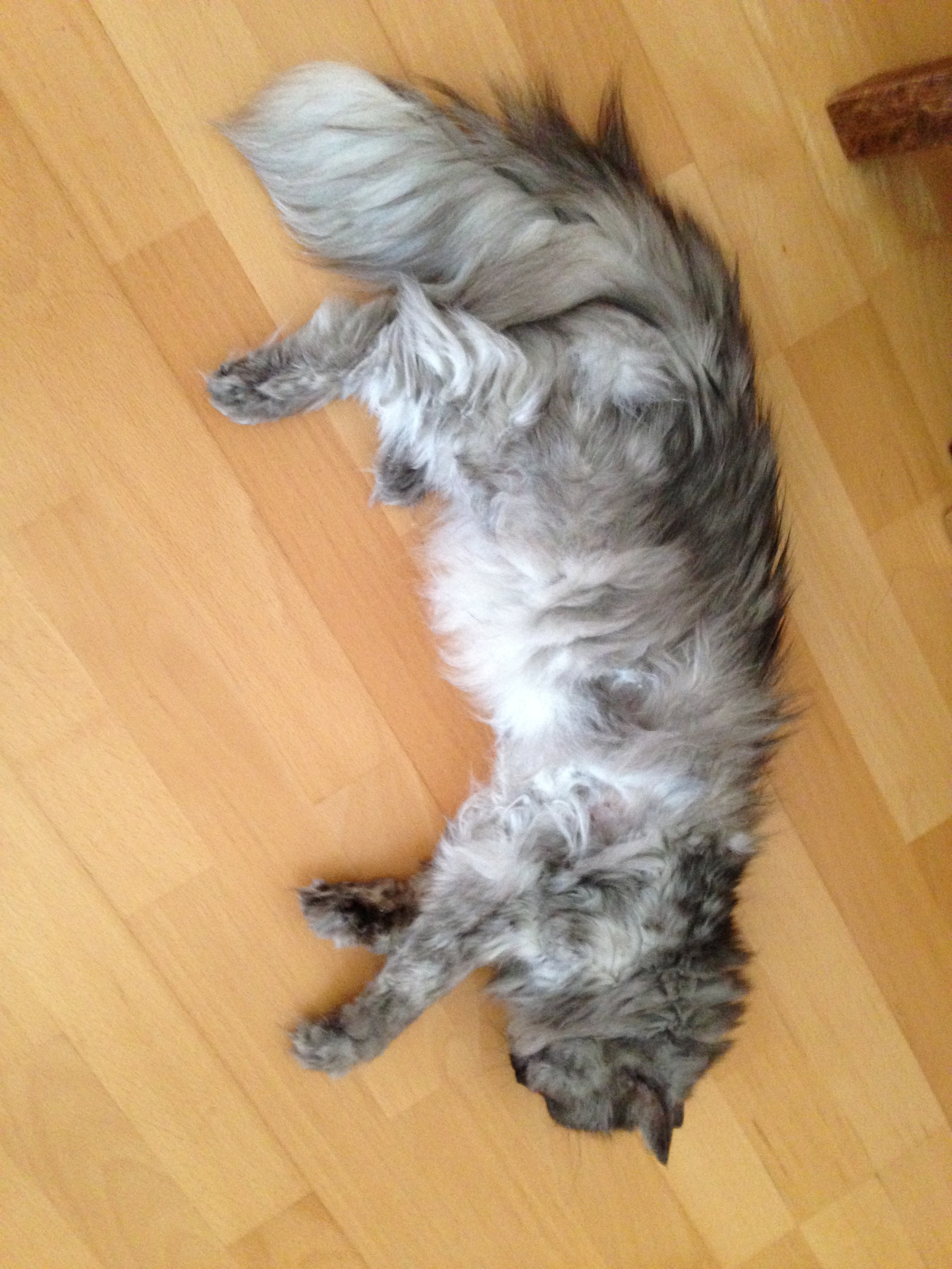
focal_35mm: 33
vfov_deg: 55.4
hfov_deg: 42.9
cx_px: 476
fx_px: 1210
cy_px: 634
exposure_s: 1/15
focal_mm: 4.12
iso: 500
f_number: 2.4
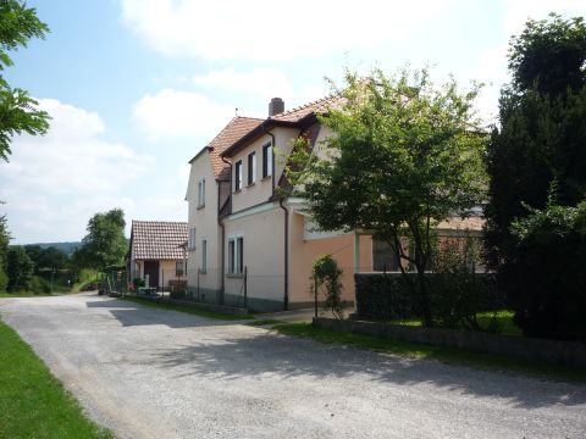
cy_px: 220
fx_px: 542
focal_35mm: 32
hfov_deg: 56.8
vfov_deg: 44.2
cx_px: 293
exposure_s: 1/400
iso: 100
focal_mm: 5.2
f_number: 4.5
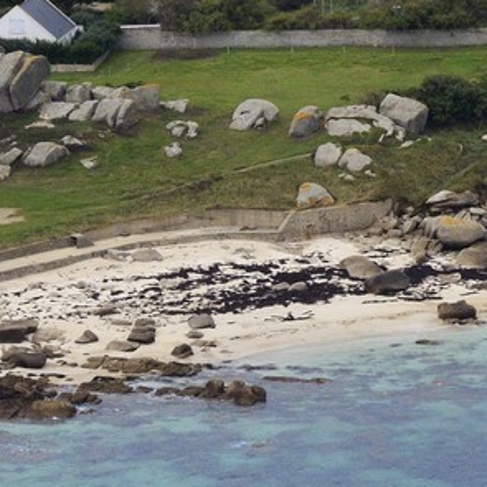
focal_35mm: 691
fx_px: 10999
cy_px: -365
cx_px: 1230
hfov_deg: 2.5
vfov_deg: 2.5
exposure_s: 1/1000
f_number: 9
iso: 800
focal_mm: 150
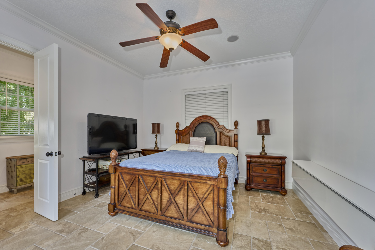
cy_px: 125
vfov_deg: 81.2
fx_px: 146
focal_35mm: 14
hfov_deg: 104.3
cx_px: 188
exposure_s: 1/20
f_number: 8
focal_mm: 14
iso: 800
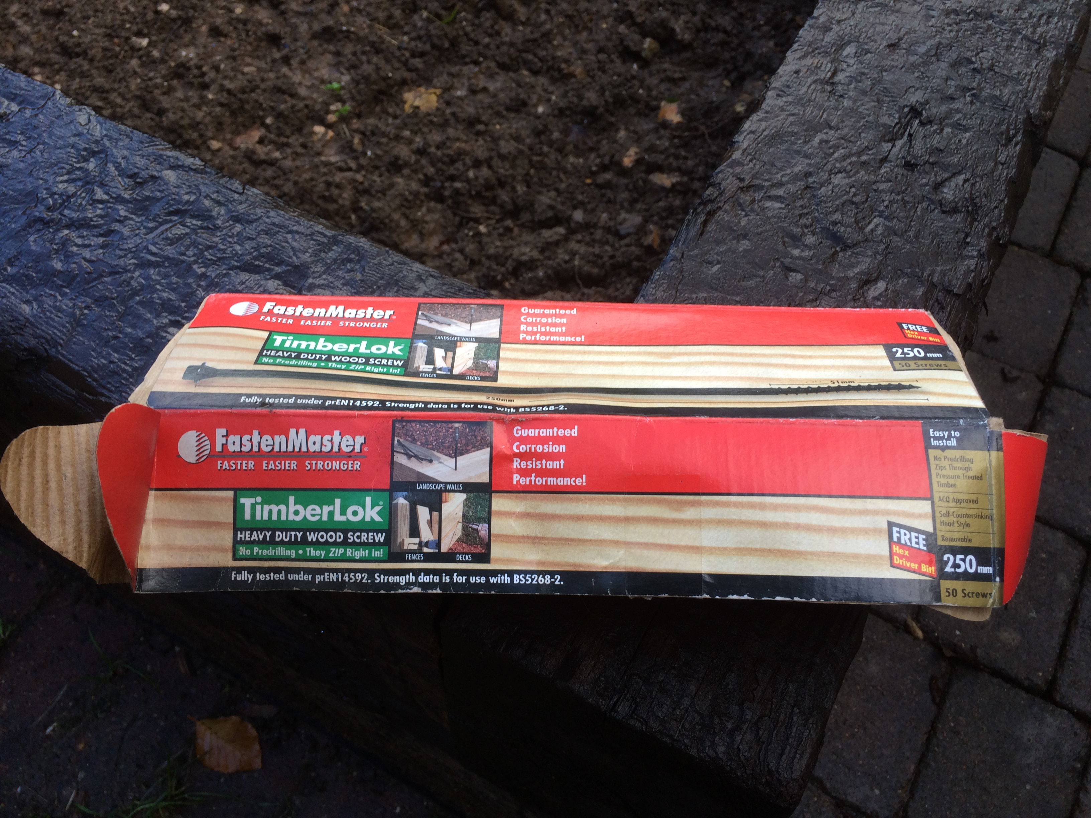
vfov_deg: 48.2
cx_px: 546
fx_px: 914
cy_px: 409
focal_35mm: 29
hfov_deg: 61.7
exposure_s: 1/120
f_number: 2.2
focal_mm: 4.15
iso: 32
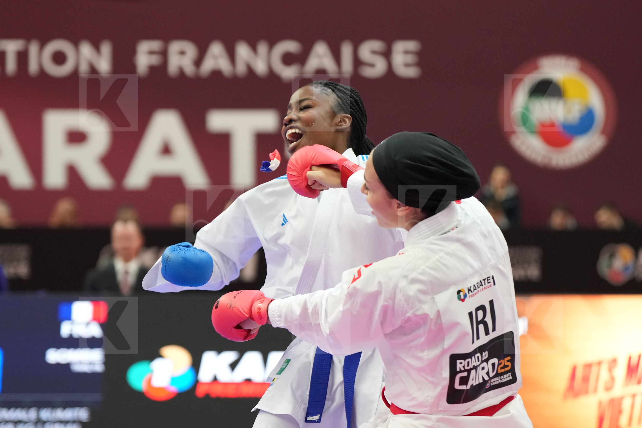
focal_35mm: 162
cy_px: 214
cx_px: 321
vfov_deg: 8.5
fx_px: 2888
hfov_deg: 12.7
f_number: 2.8
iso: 2500
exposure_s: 1/1000
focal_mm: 108
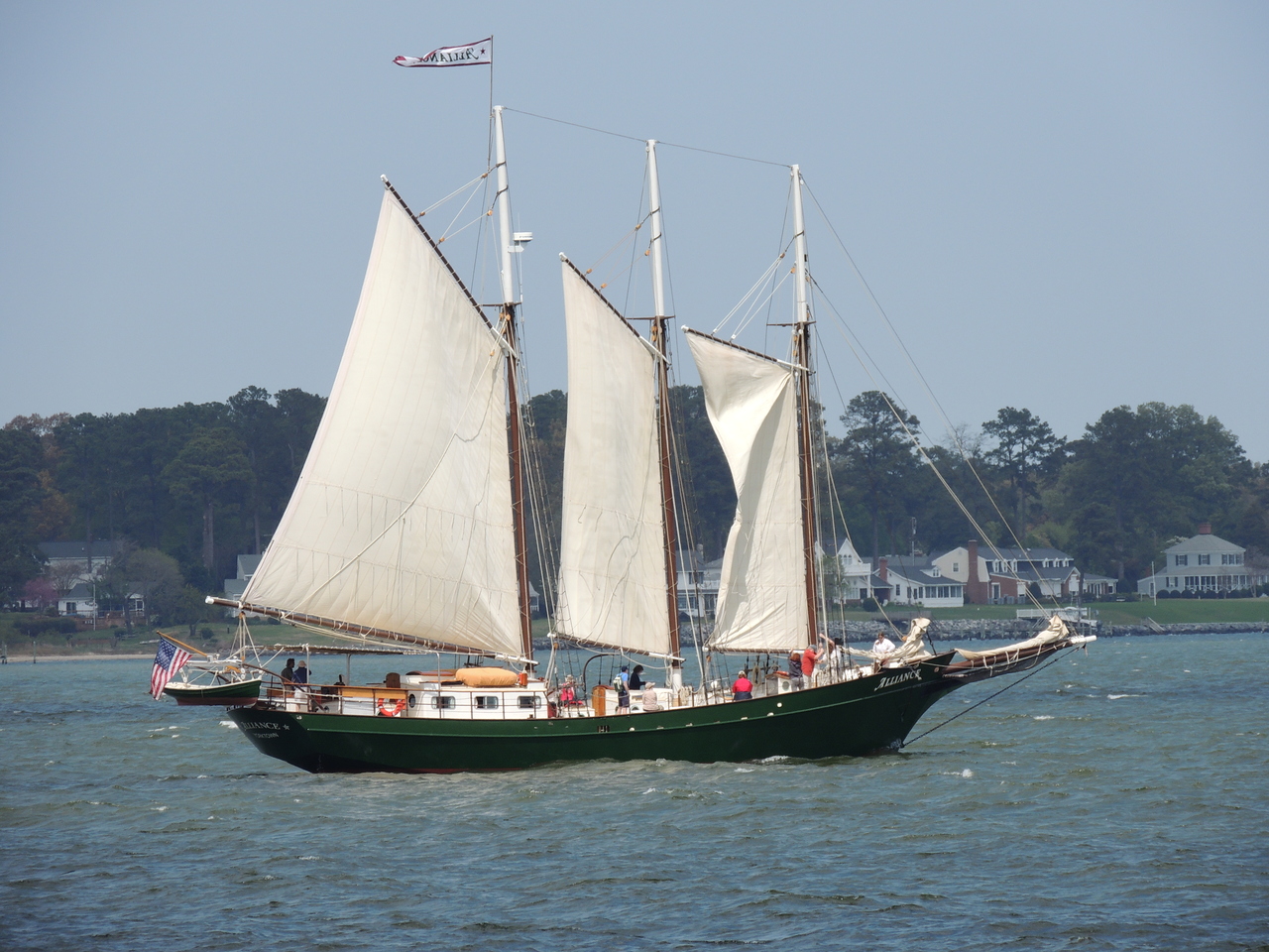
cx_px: 634
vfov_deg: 3.7
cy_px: 476
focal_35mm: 400
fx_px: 14664
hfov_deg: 5.0
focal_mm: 71.3
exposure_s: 1/640
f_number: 4.8
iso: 100
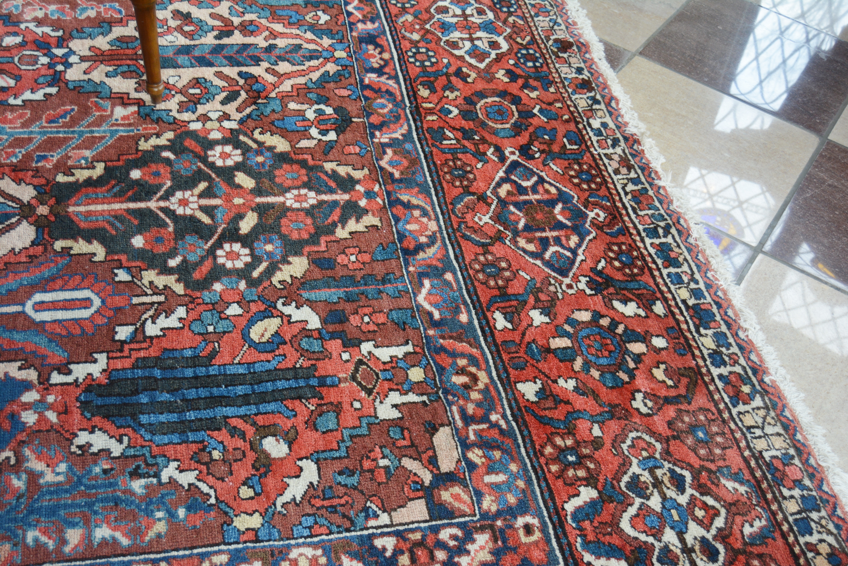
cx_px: 424
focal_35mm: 39
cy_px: 283
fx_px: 919
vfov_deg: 34.2
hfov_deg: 49.6
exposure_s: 1/80
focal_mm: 26
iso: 400
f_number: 4.2
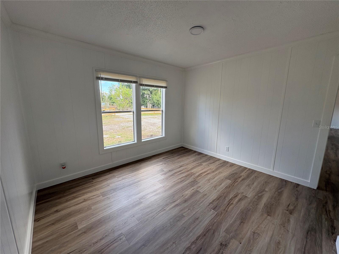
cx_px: 170
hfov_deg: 102.1
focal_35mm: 14
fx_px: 137
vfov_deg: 85.7
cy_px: 127
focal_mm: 2.22
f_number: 2.2
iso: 50
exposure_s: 1/118
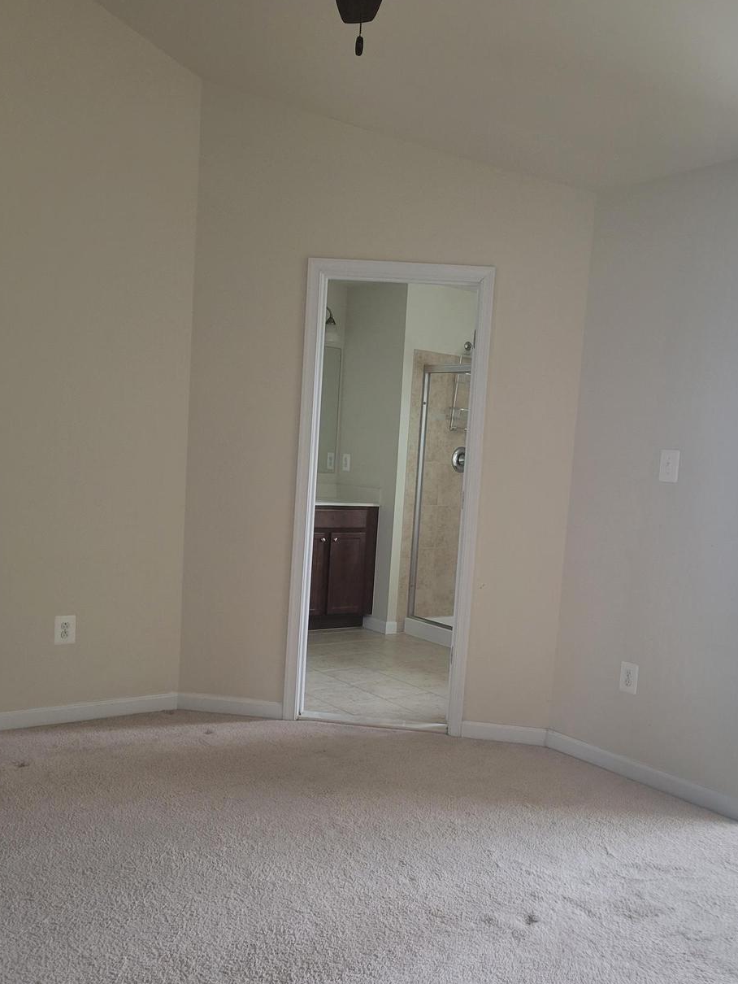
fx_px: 938
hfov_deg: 42.9
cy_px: 564
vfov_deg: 55.1
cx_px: 419
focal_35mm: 33
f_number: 1.8
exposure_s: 1/40
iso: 160
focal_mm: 5.4
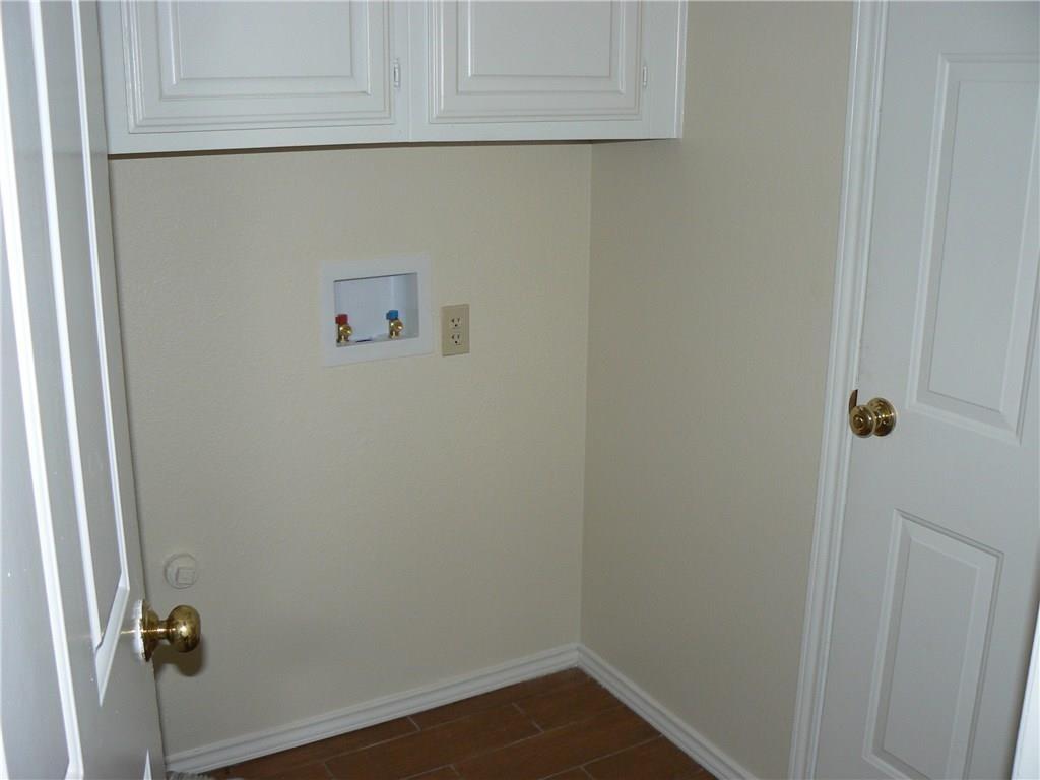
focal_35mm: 36
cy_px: 390
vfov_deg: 39.7
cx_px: 520
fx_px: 1082
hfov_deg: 51.4
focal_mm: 6
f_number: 2.8
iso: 100
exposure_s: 1/30
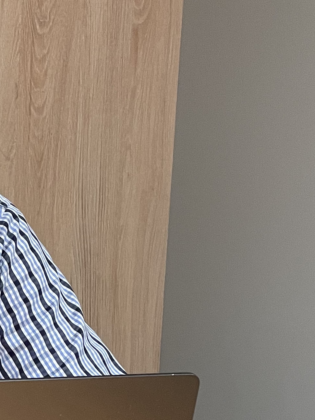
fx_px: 982
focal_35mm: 81
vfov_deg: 23.4
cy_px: 389
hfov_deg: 17.1
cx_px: -99
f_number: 1.6
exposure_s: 1/60
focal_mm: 4.2
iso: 320
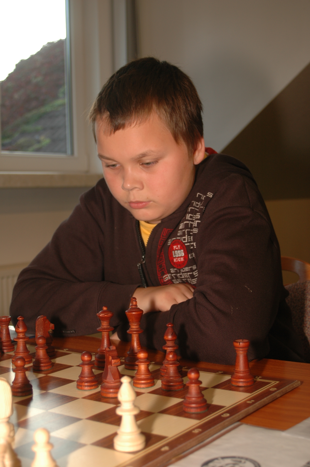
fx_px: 738
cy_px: 234
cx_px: 155
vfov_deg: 35.1
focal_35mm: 57
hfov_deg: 23.7
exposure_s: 1/60
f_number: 5
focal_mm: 38
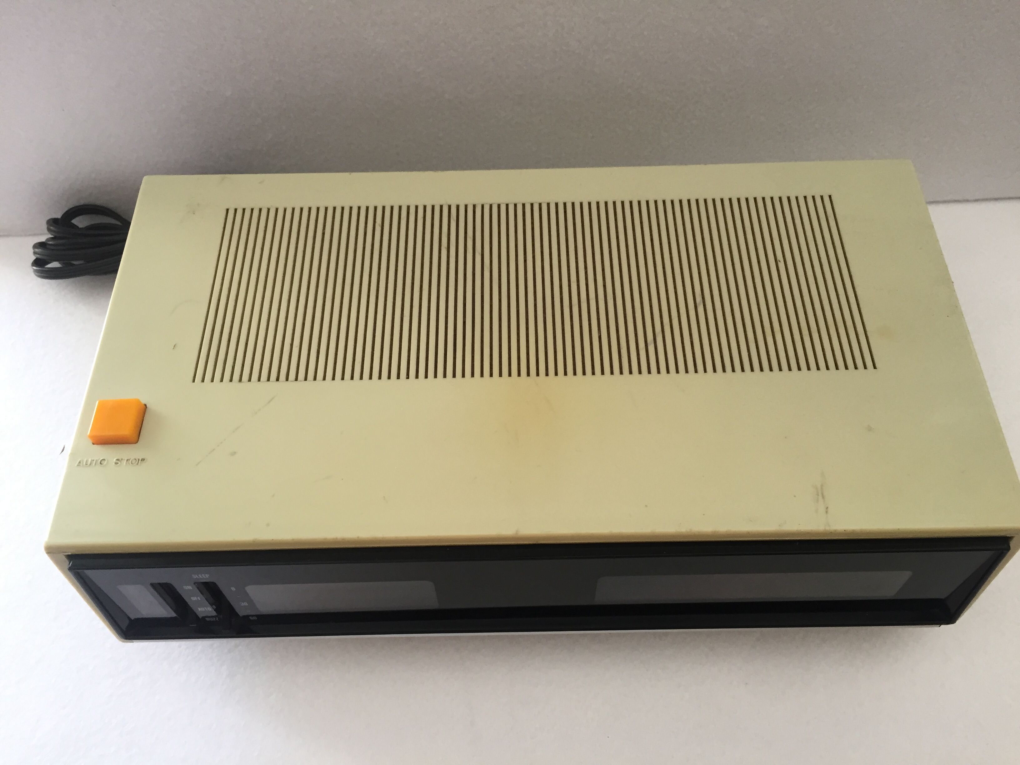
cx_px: 510
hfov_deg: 61.7
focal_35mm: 29
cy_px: 382
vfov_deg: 48.2
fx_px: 855
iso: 64
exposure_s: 1/33
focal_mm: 4.15
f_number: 2.2
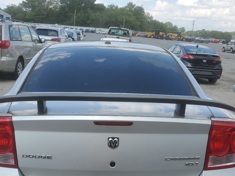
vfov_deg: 34.3
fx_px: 278
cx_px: 114
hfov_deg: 45.8
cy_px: 135
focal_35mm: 41
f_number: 1.5
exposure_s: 1/2000
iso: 50
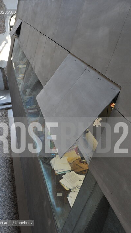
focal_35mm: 34
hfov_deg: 34.6
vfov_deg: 58.0
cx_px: 61
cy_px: 118
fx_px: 210
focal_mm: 32
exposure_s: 1/100
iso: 1600
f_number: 6.3
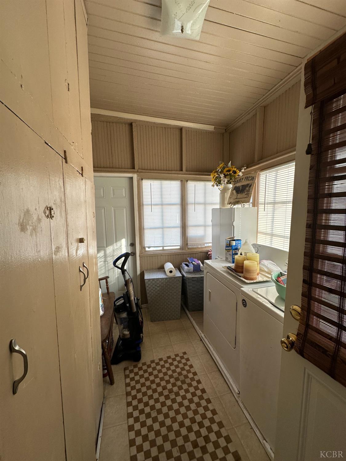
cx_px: 173
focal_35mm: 14
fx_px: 187
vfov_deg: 102.1
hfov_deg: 85.7
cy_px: 230
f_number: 2.2
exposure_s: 1/120
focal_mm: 2.22
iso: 80
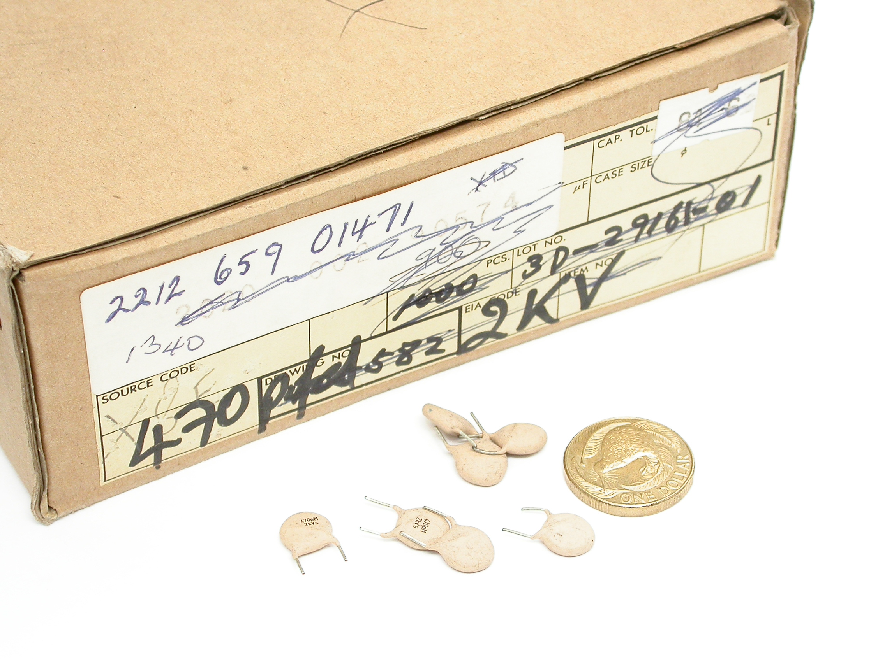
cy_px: 332
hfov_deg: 18.9
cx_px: 442
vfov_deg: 14.2
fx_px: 2659
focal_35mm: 104
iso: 100
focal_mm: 21.5
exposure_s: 1/8.2
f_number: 4
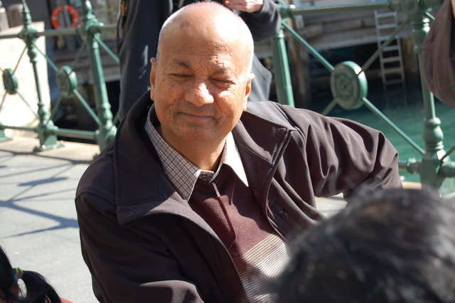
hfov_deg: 24.6
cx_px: 228
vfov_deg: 16.5
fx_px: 1042
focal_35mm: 82
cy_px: 152
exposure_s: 1/160
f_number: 6.3
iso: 200
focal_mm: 55
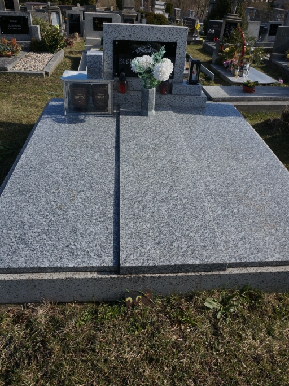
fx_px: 301
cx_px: 148
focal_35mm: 27
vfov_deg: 65.1
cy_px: 168
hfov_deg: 51.3
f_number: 9
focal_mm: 16
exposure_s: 1/250
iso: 100
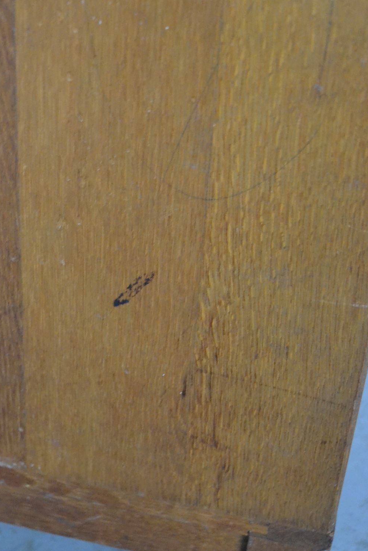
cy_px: 206
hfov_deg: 15.5
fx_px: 1349
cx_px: 90
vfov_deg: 23.1
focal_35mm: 88
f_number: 4.2
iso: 3200
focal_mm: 38
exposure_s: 1/25
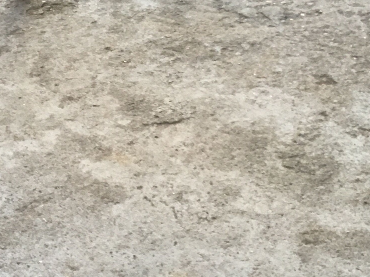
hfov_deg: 24.7
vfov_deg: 18.5
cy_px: 68
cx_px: 146
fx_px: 844
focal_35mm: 79
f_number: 2.2
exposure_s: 1/33
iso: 200
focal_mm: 4.15
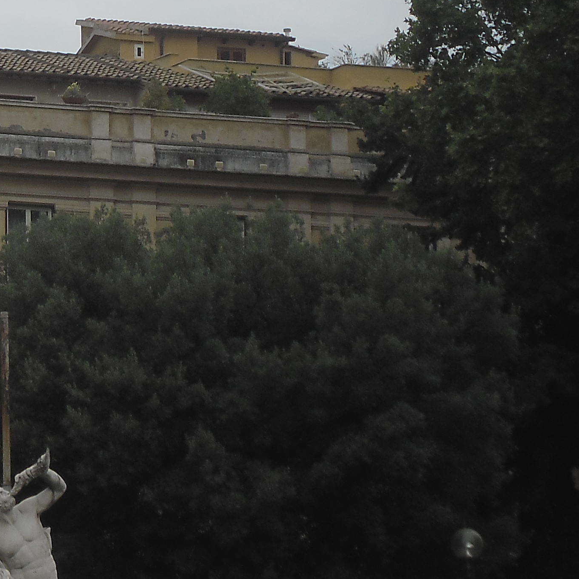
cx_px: -207
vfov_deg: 6.3
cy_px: 220
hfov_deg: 6.2
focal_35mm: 280
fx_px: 5299
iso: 80
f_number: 5.1
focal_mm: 19.6
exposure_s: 1/291
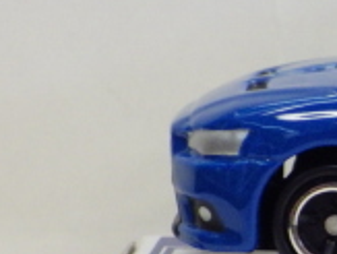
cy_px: 335
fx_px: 2712
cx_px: 560
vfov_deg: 5.3
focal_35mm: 278
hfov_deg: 7.0
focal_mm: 12.8
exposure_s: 1/60
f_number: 4.2
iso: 500
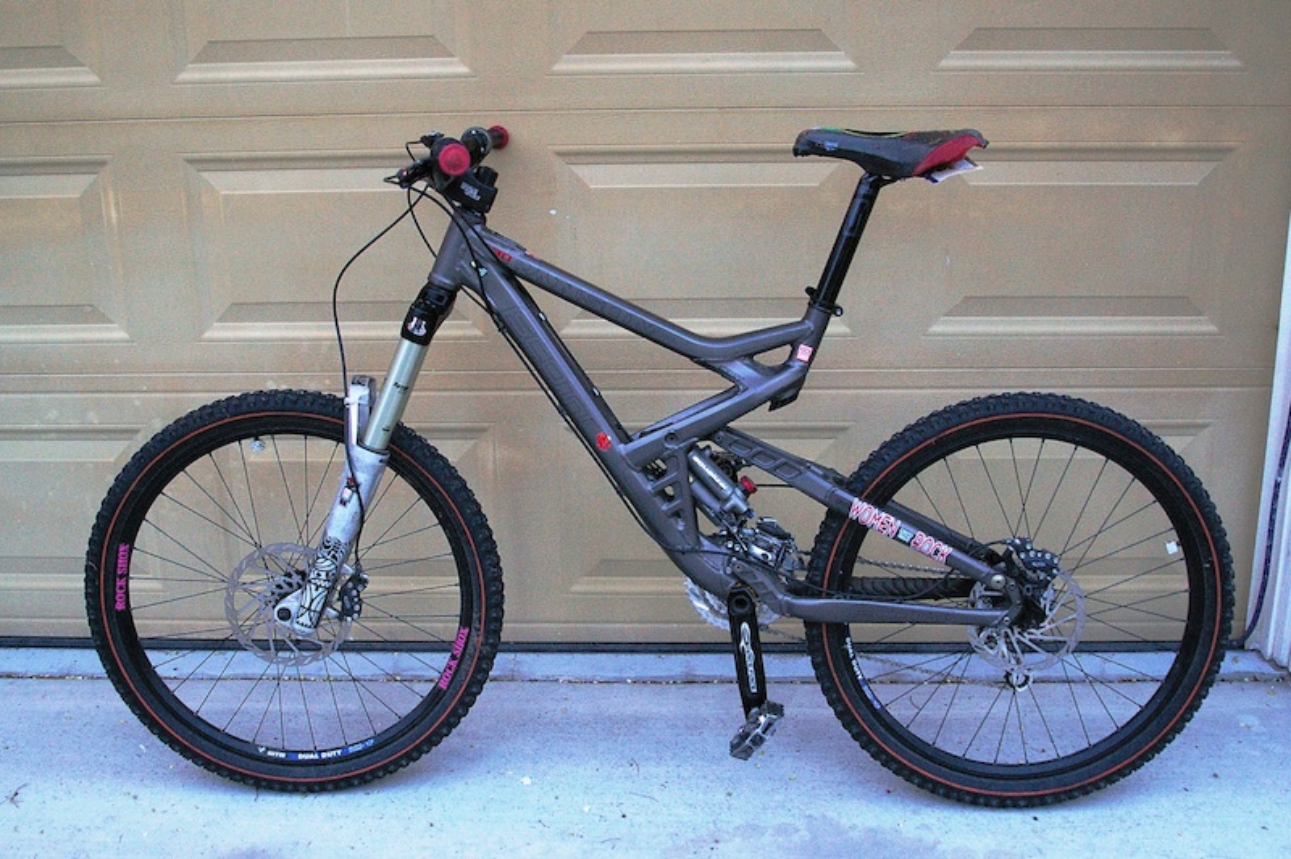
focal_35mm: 44
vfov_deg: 30.8
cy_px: 430
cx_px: 646
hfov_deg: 45.0
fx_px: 1559
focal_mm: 29
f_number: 4
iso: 1600
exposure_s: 1/60
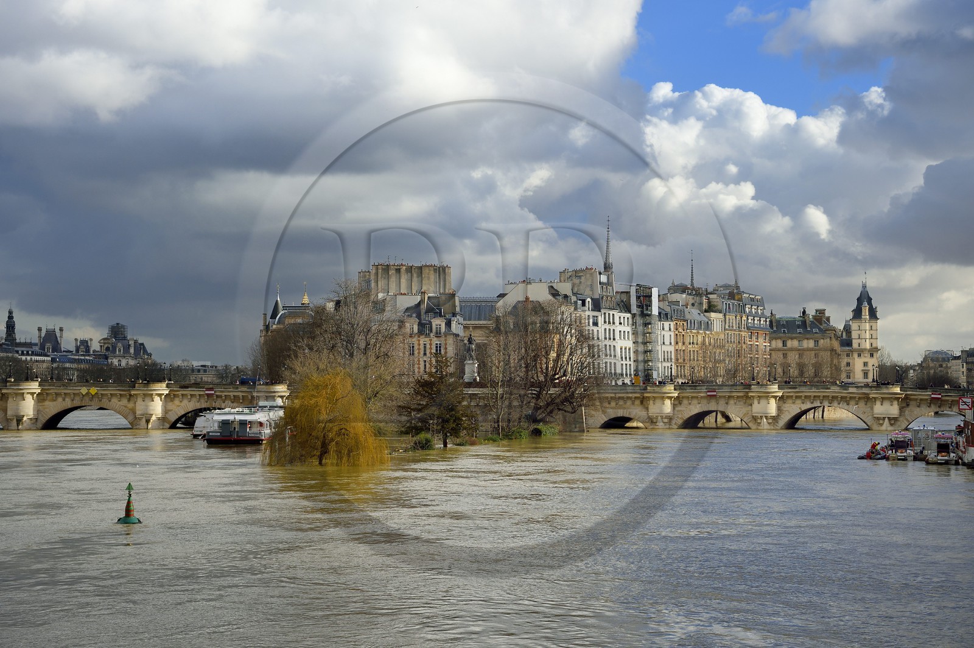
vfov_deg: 21.9
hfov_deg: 32.4
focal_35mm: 62
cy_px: 324
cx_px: 487
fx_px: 1676
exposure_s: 1/250
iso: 200
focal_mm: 62
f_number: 11
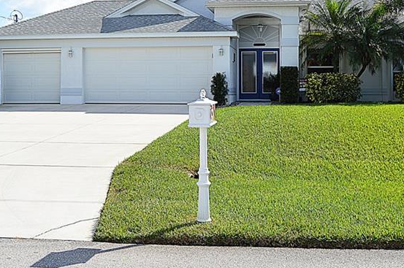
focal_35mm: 50
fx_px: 560
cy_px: 74
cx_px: 226
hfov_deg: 39.6
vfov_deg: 26.6
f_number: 8
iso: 100
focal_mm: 18
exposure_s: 1/250
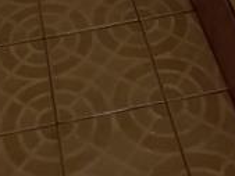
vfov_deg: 12.5
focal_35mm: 97
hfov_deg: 20.2
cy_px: -223
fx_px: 659
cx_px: 92
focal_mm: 1.65
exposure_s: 1/33.3
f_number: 2.2
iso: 500
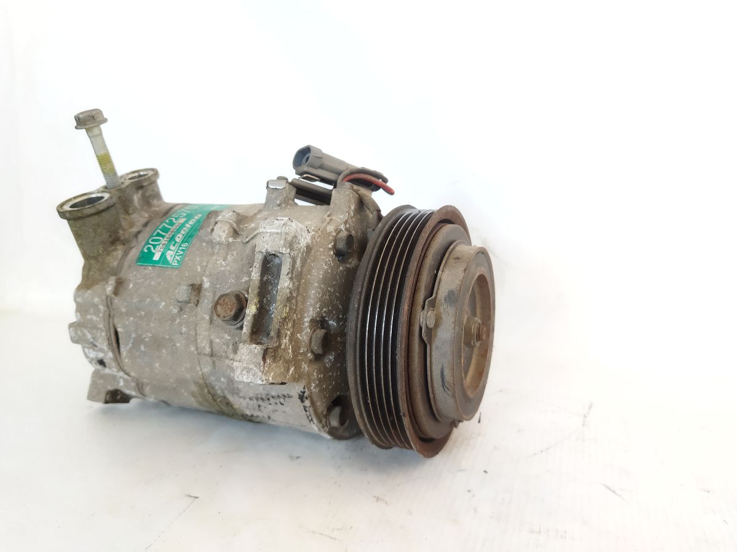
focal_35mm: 27
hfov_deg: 65.3
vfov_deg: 51.4
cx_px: 368
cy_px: 276
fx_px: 575
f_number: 1.79
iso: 400
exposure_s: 1/33
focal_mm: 4.71
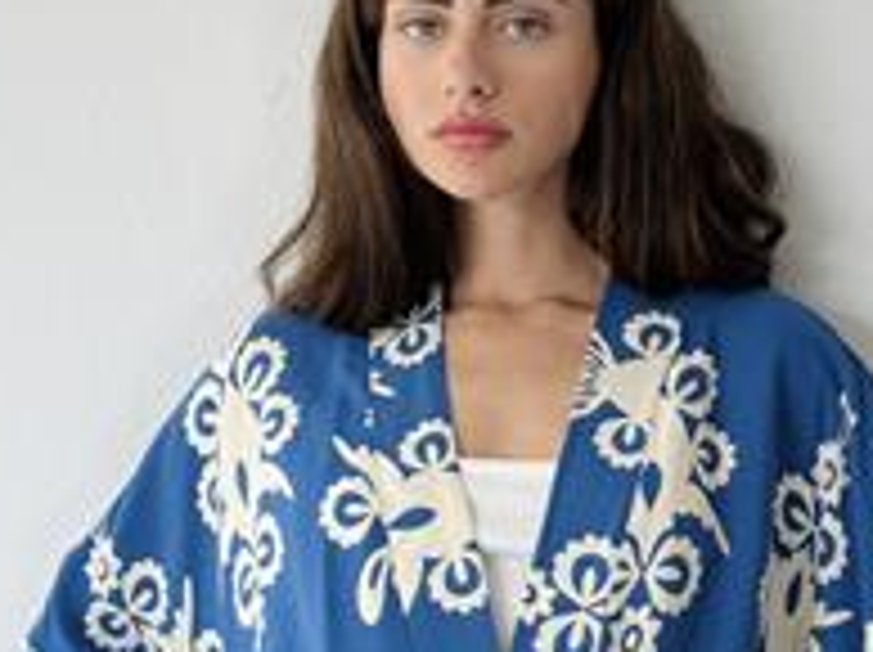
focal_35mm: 99
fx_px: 2494
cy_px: 436
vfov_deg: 14.9
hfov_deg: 19.7
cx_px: 693
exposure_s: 1/190
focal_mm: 6.76
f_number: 1.78
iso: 64
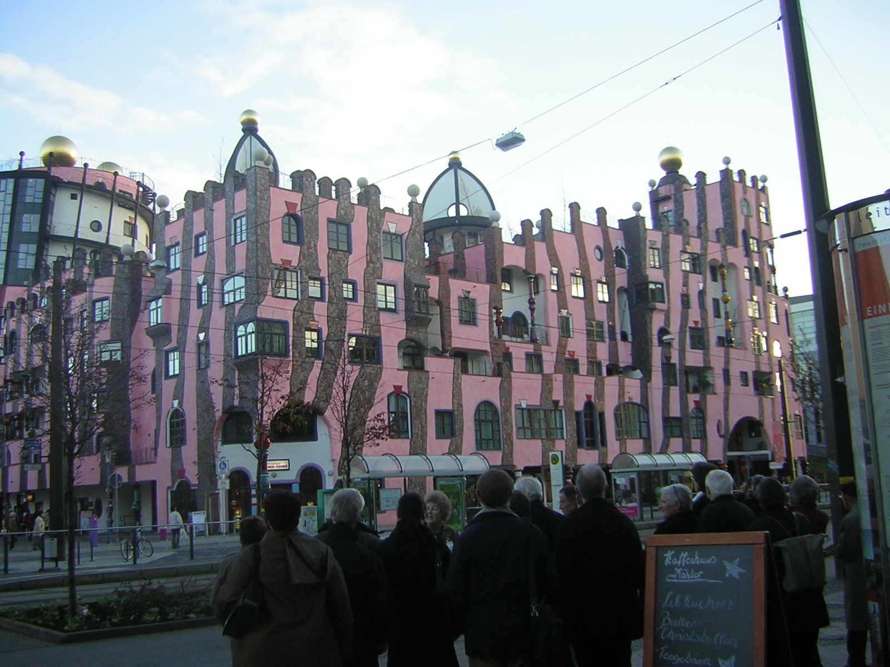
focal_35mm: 36
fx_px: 926
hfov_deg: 51.4
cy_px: 334
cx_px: 445
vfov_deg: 39.7
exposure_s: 1/150
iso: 50
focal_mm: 4.7
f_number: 2.6
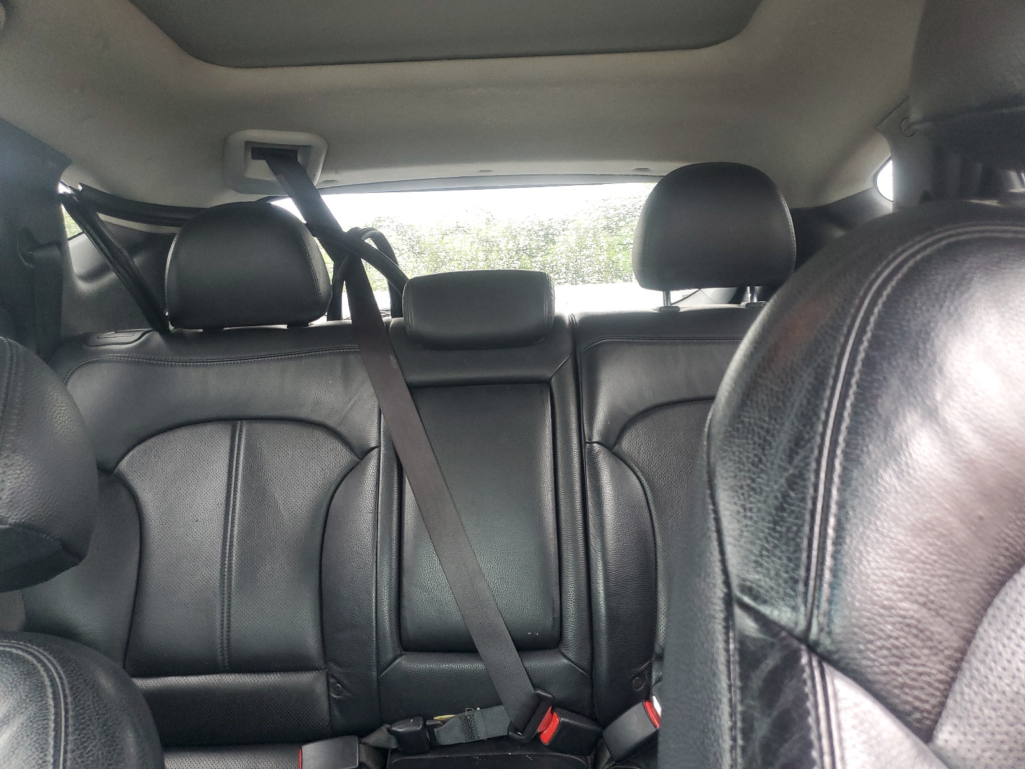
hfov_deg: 67.3
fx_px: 770
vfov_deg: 53.1
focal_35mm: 26
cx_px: 512
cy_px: 384
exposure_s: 1/60.2
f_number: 1.5
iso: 144
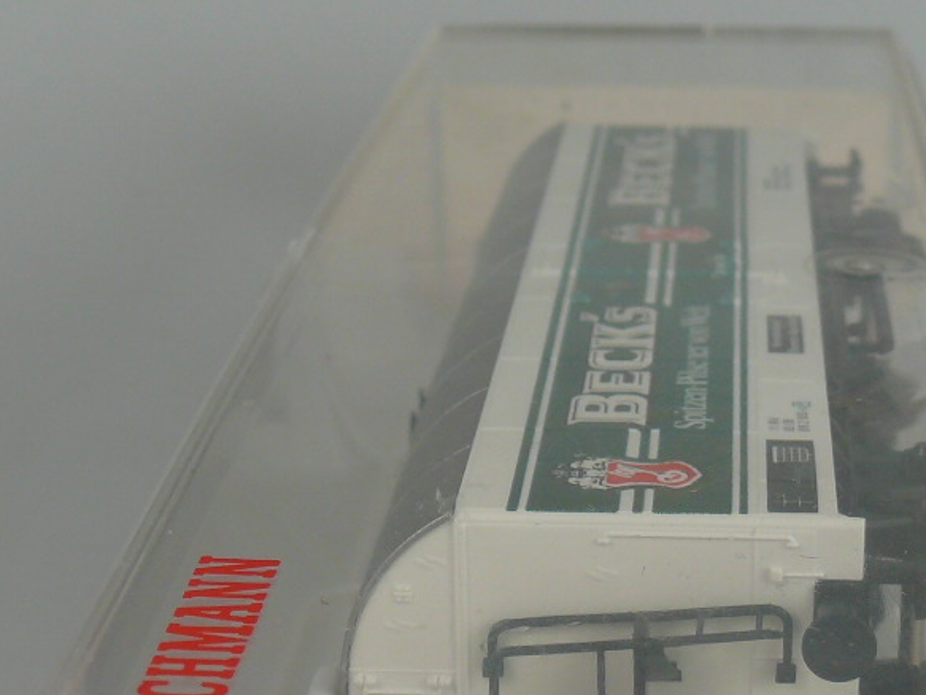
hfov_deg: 20.2
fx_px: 2570
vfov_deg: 15.2
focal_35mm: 96
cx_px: 726
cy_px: 681
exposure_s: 1/125
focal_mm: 7.4
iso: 100
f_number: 3.6
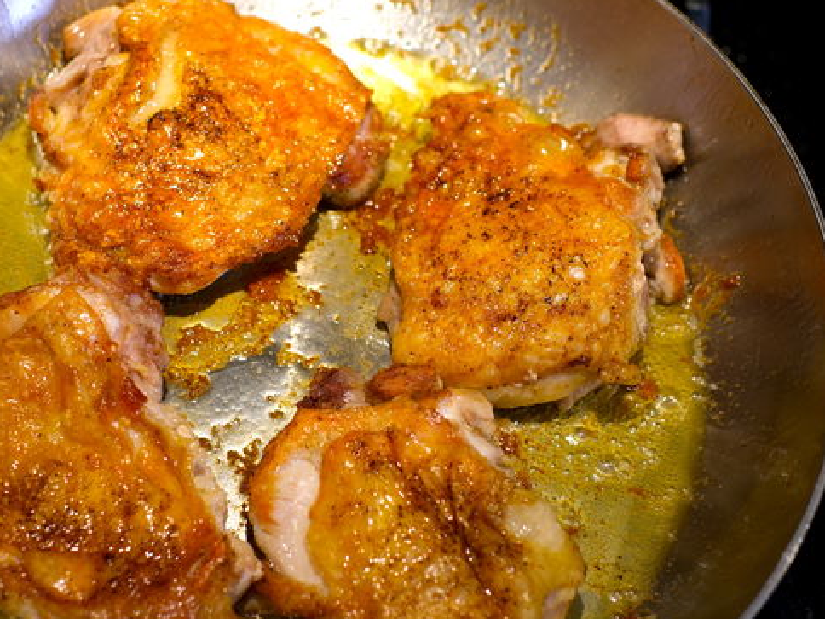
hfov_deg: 28.8
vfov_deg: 21.9
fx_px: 1597
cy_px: 341
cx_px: 281
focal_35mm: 67
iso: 125
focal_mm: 30
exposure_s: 1/45
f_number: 2.8
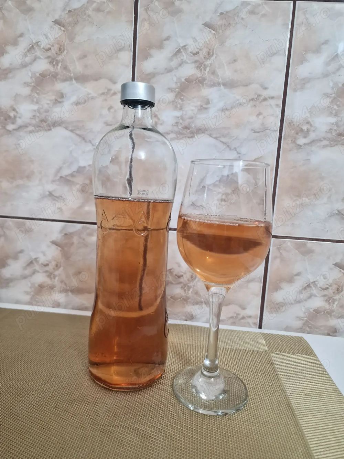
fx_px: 305
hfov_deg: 58.9
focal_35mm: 23
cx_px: 172
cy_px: 230
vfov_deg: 73.9
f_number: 1.8
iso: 640
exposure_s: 1/50
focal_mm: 6.4
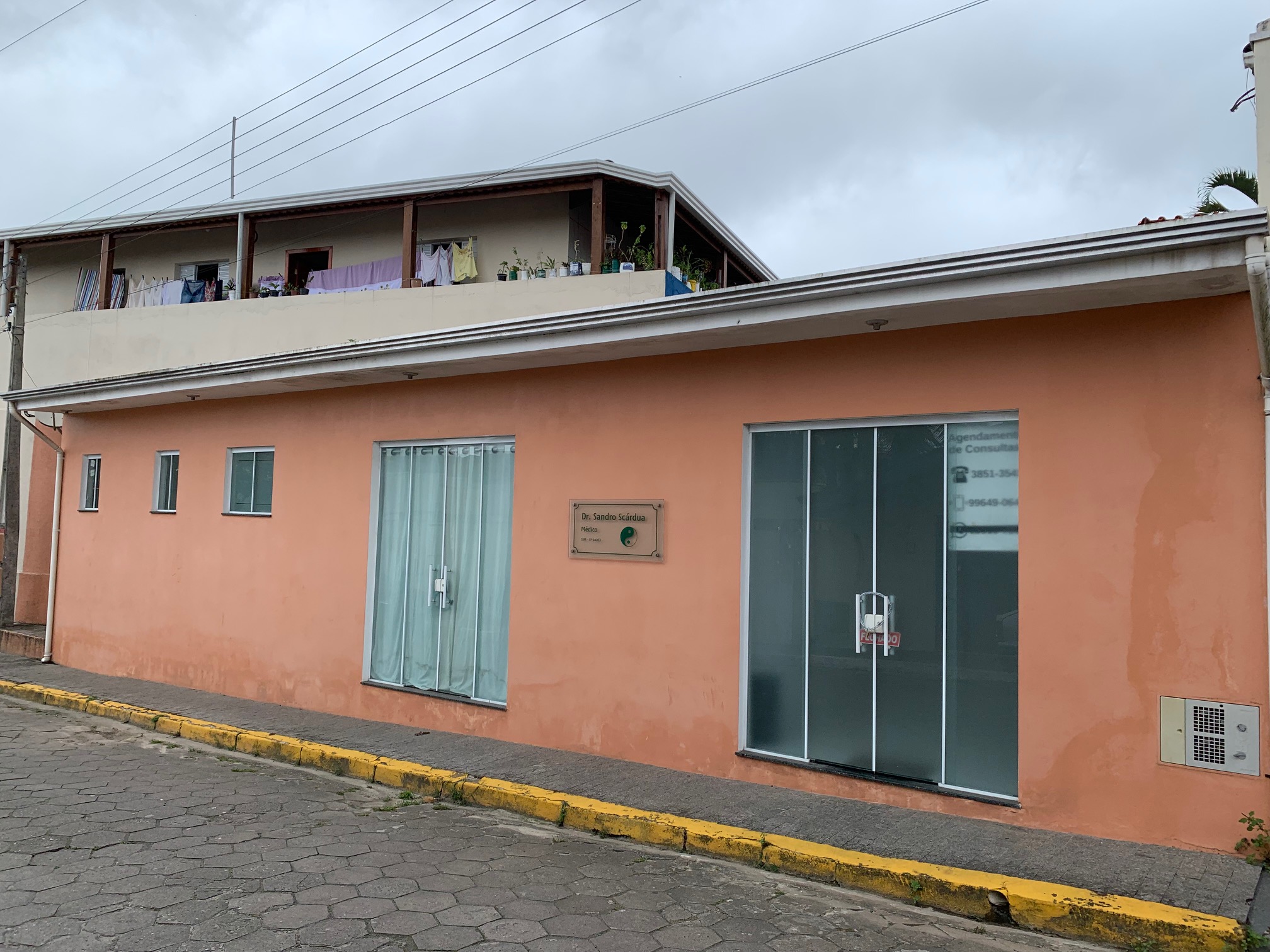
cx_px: 635
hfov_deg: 67.3
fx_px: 954
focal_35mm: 26
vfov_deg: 53.1
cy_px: 476
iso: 25
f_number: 1.8
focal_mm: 4.25
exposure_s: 1/835
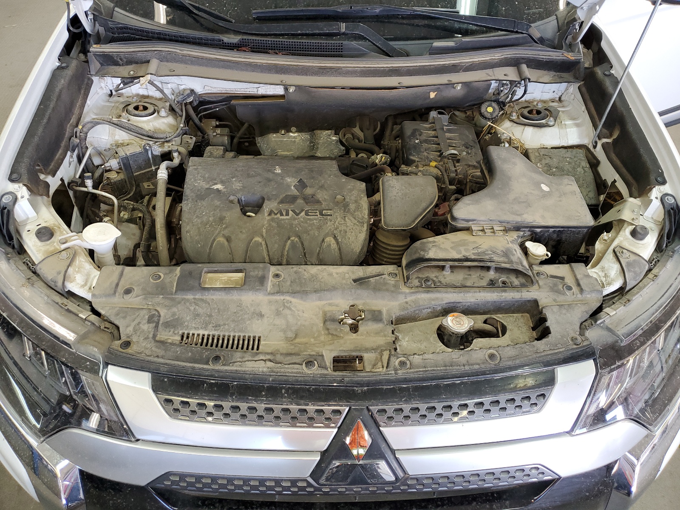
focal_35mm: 26
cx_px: 340
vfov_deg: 53.1
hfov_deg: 67.3
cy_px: 255
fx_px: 511
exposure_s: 1/60.2
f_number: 1.5
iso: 88
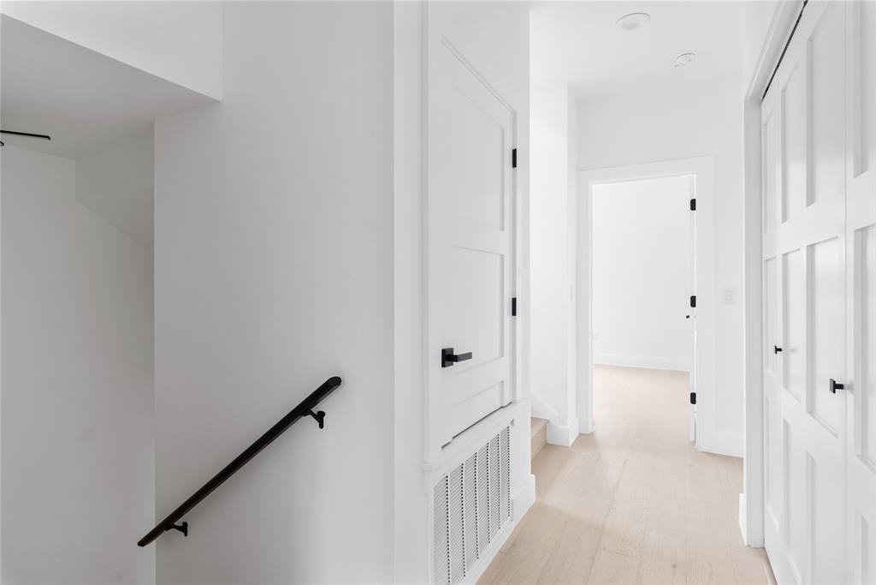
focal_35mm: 18
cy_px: 292
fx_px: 438
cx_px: 438
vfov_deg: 67.4
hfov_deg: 90.0
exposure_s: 1/10
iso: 400
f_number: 8
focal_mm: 18
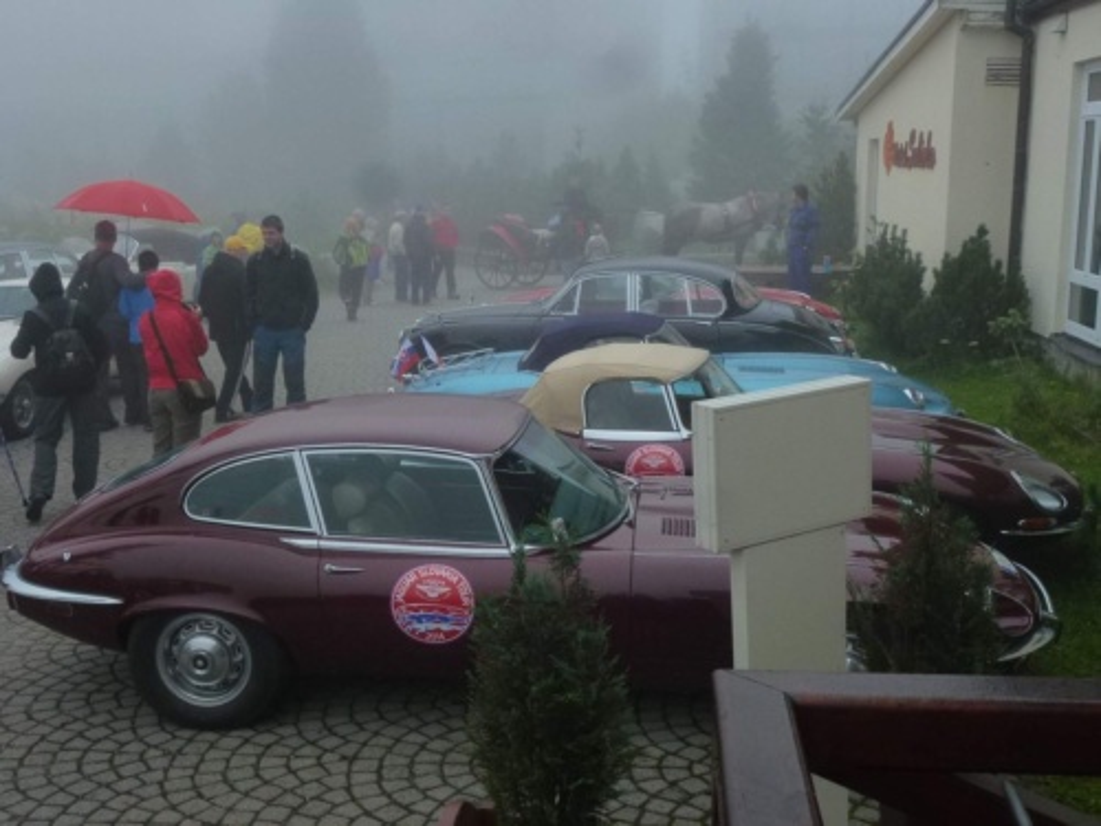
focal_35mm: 38
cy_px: 413
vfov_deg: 37.7
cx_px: 550
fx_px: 1209
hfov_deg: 49.0
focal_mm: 6.8
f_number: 3.8
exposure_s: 1/250
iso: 160
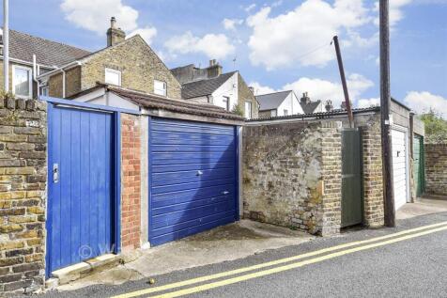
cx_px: 224
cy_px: 149
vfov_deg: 51.3
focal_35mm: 25
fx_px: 310
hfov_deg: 71.5
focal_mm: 17
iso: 160
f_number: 8
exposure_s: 1/200
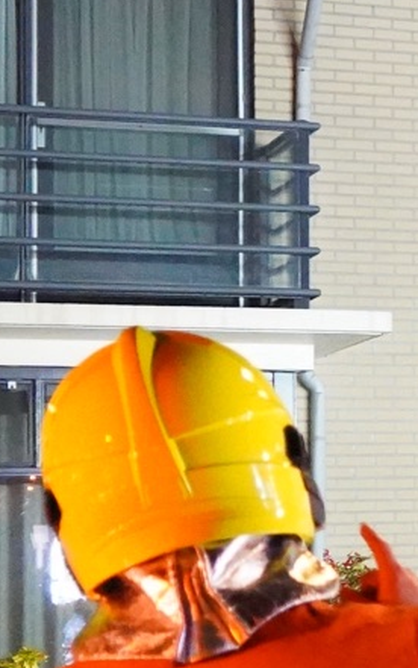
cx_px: 1068
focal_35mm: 134
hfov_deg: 8.7
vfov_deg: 15.6
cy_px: 410
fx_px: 2440
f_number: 4
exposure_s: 1/80
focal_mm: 29
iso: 20000
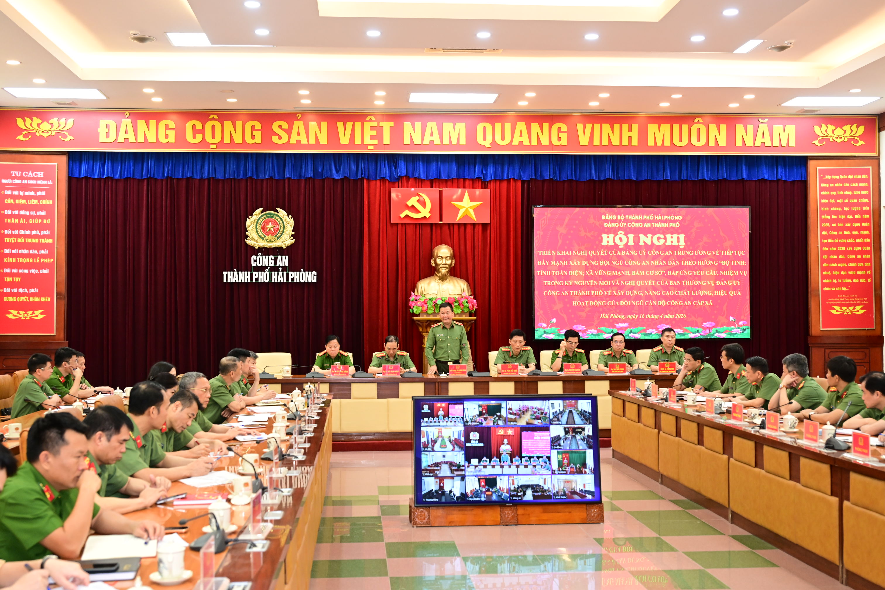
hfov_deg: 46.4
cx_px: 442
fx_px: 1032
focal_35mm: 42
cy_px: 295
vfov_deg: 31.9
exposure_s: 1/160
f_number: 4
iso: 2000
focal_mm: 42
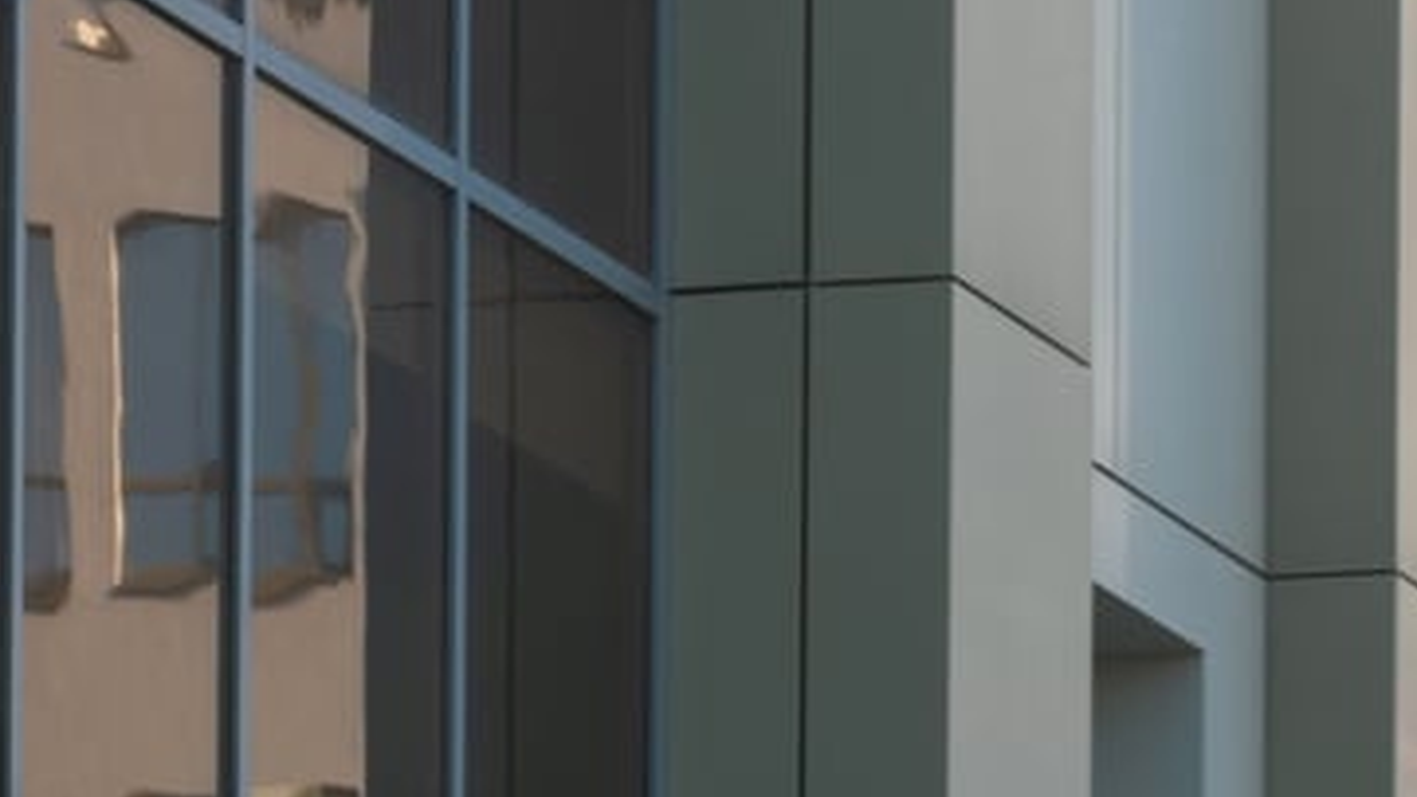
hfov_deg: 3.5
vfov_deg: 1.9
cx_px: 620
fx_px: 23519
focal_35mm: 626
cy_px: -139
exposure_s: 1/125
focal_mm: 120
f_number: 5.6
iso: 100
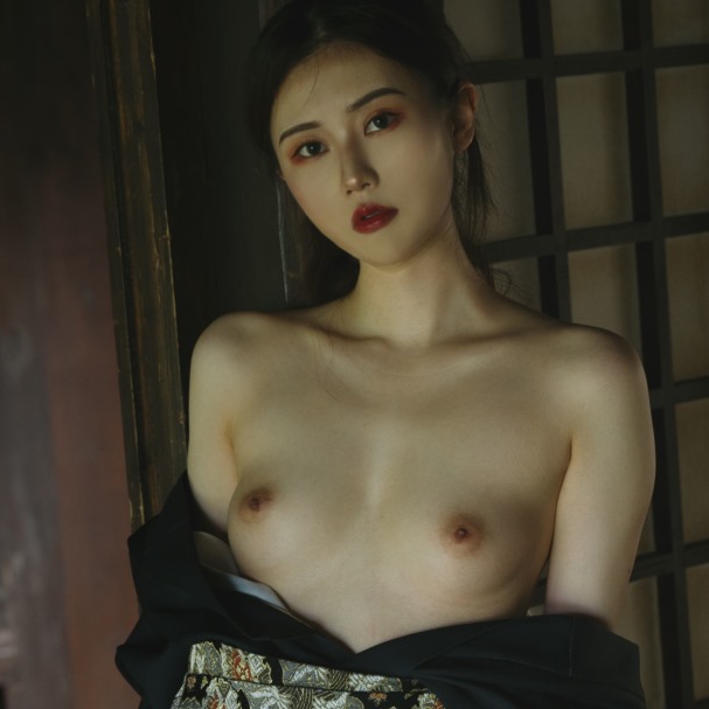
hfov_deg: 12.1
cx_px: 513
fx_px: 3337
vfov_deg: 12.1
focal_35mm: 144
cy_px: 597
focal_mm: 67
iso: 800
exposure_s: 1/200
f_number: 4.5
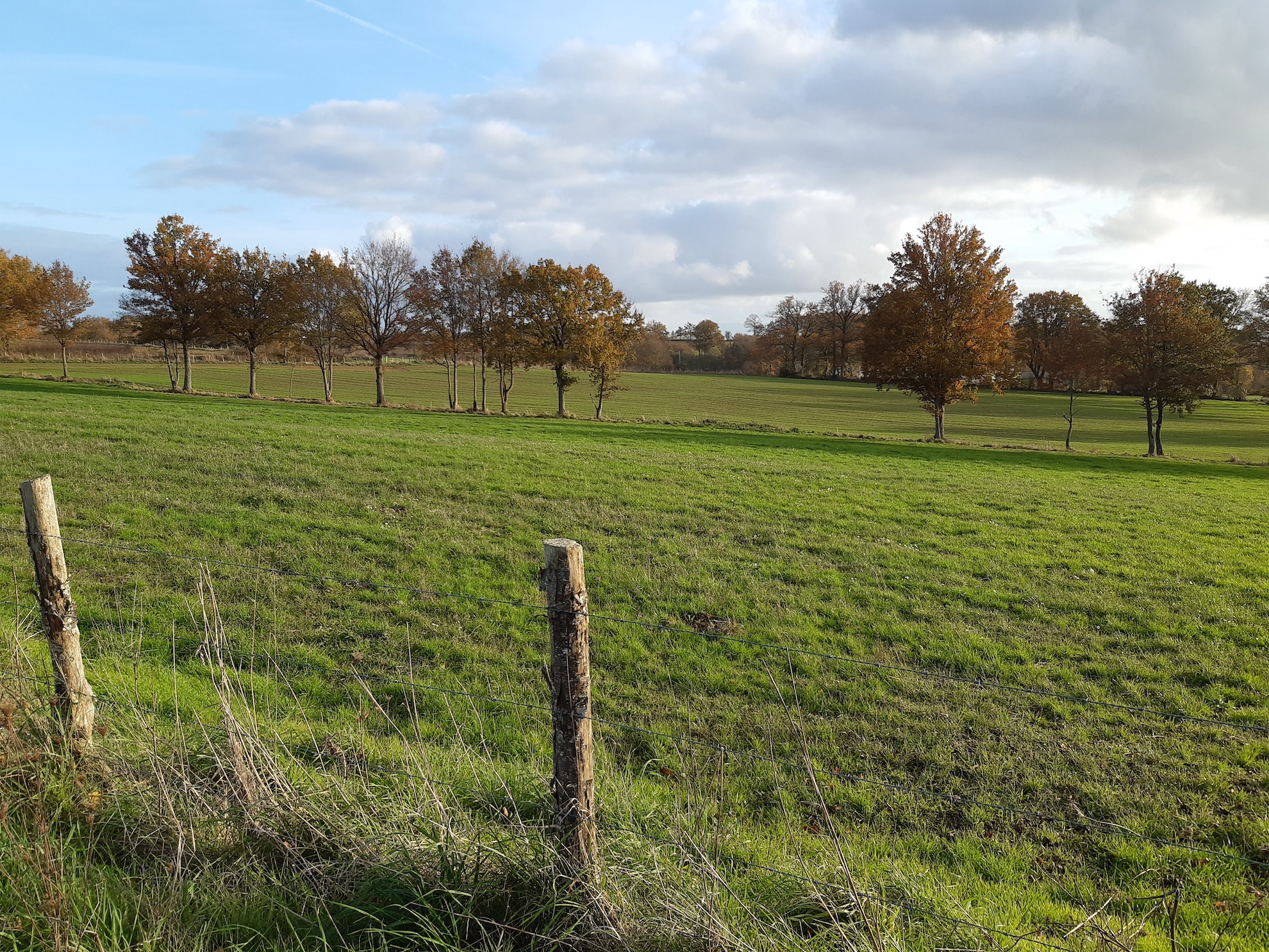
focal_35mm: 26
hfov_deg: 67.3
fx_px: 953
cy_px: 476
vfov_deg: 53.1
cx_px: 634
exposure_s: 1/571
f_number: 1.7
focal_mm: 3.92
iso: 40
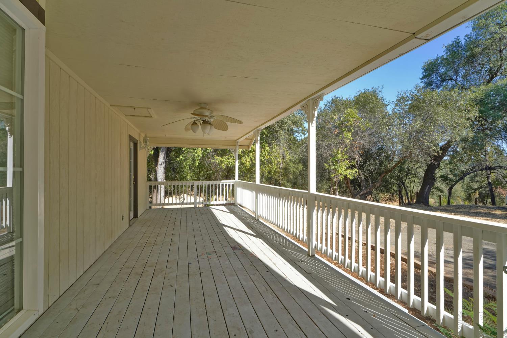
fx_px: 239
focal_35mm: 17
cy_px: 169
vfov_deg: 70.4
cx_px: 254
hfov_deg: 93.3
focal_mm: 17
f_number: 14
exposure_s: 1/50
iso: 100
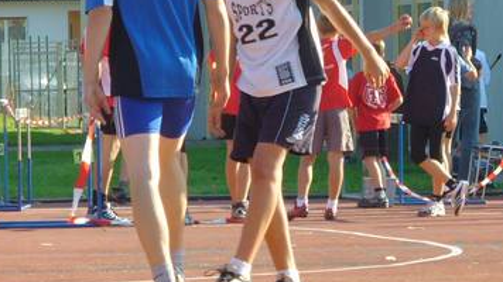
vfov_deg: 3.5
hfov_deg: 6.2
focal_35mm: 346
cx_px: 400
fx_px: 4613
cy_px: 24
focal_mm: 25.9
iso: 64
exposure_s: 1/200
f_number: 4
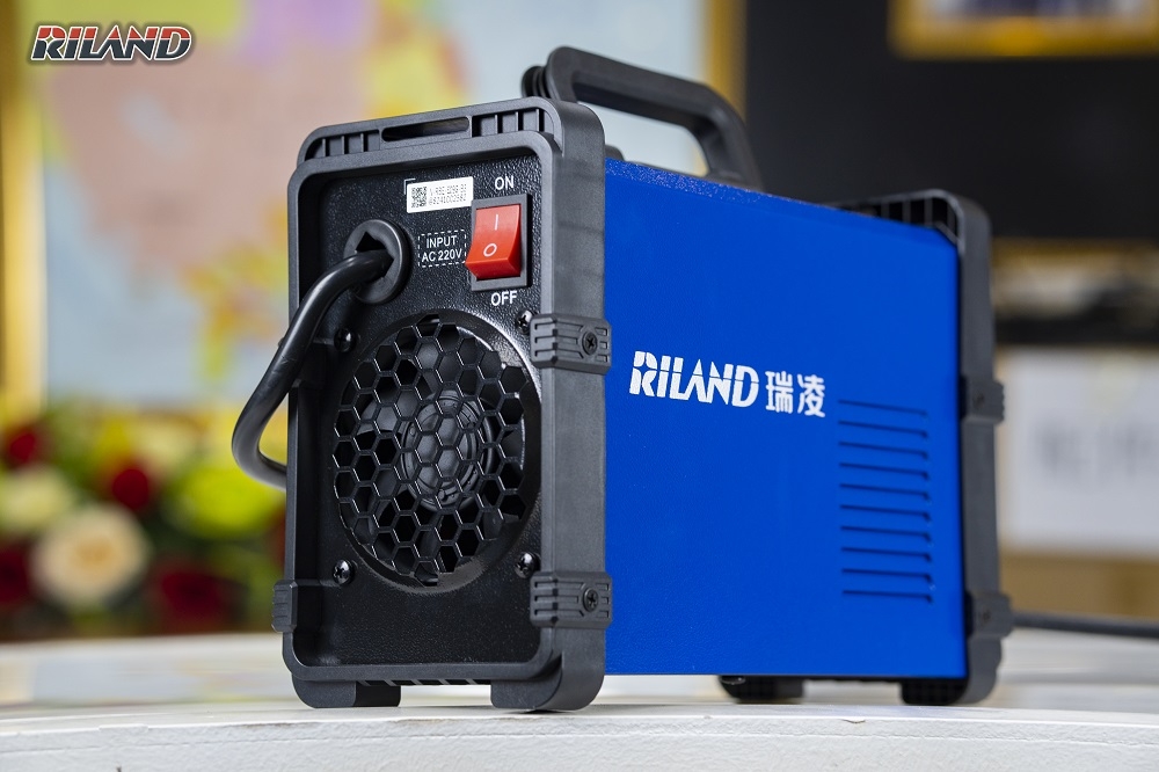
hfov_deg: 24.2
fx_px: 2703
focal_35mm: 84
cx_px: 580
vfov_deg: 16.3
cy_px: 386
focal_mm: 56
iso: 250
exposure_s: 1/60
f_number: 2.8
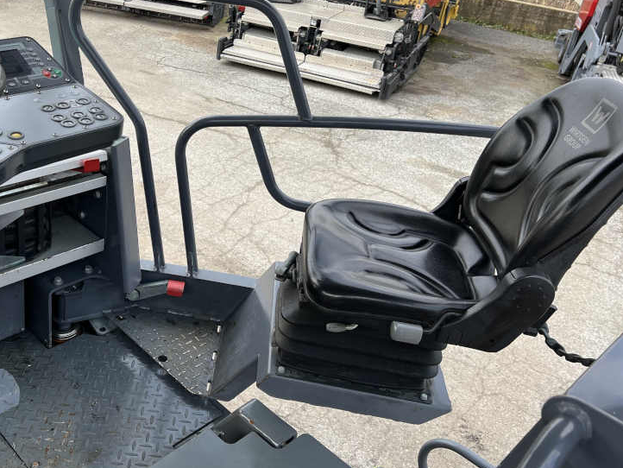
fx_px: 648
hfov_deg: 50.2
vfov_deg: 39.6
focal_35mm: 36
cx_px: 196
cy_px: 195
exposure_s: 1/1124
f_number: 1.5
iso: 50
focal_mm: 5.7
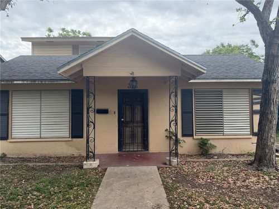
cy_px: 104
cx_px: 140
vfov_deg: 56.8
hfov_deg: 71.6
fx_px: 193
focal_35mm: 24
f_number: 1.78
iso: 100
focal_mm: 6.76
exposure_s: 1/2299
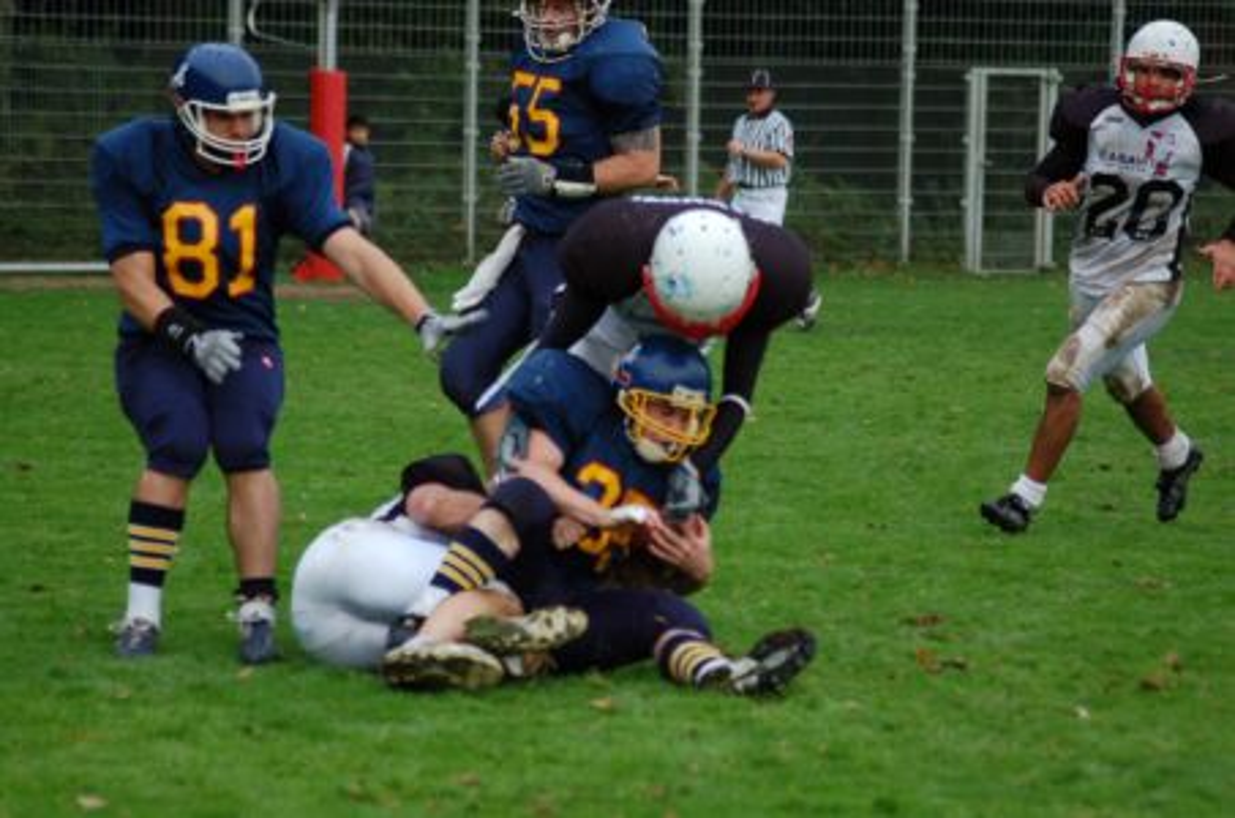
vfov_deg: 7.6
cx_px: 618
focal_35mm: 180
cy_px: 409
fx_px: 6162
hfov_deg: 11.4
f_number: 4.2
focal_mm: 120
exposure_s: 1/500
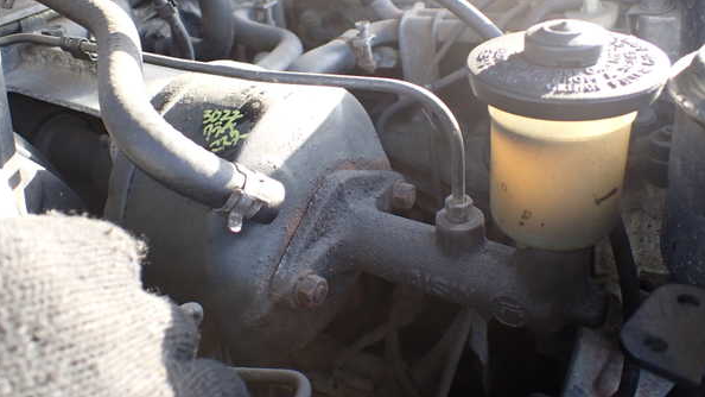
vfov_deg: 35.5
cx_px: 350
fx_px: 617
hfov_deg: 59.5
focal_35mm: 33
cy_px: 162
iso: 250
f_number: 2.3
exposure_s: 1/125
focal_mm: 5.4
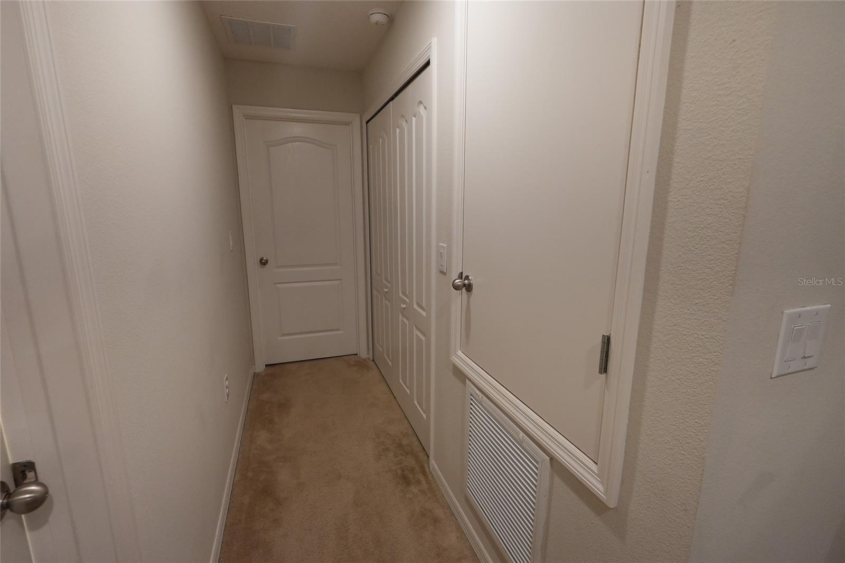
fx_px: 376
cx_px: 422
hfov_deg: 96.7
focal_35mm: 16
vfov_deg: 73.8
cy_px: 282
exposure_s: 1/160
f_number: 3.5
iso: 1250
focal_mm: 11
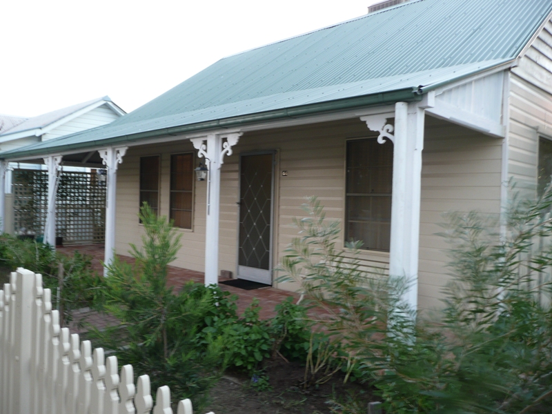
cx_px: 276
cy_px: 207
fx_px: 446
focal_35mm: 28
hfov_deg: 63.4
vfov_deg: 49.7
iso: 100
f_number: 3.3
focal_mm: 4.6
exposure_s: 1/6
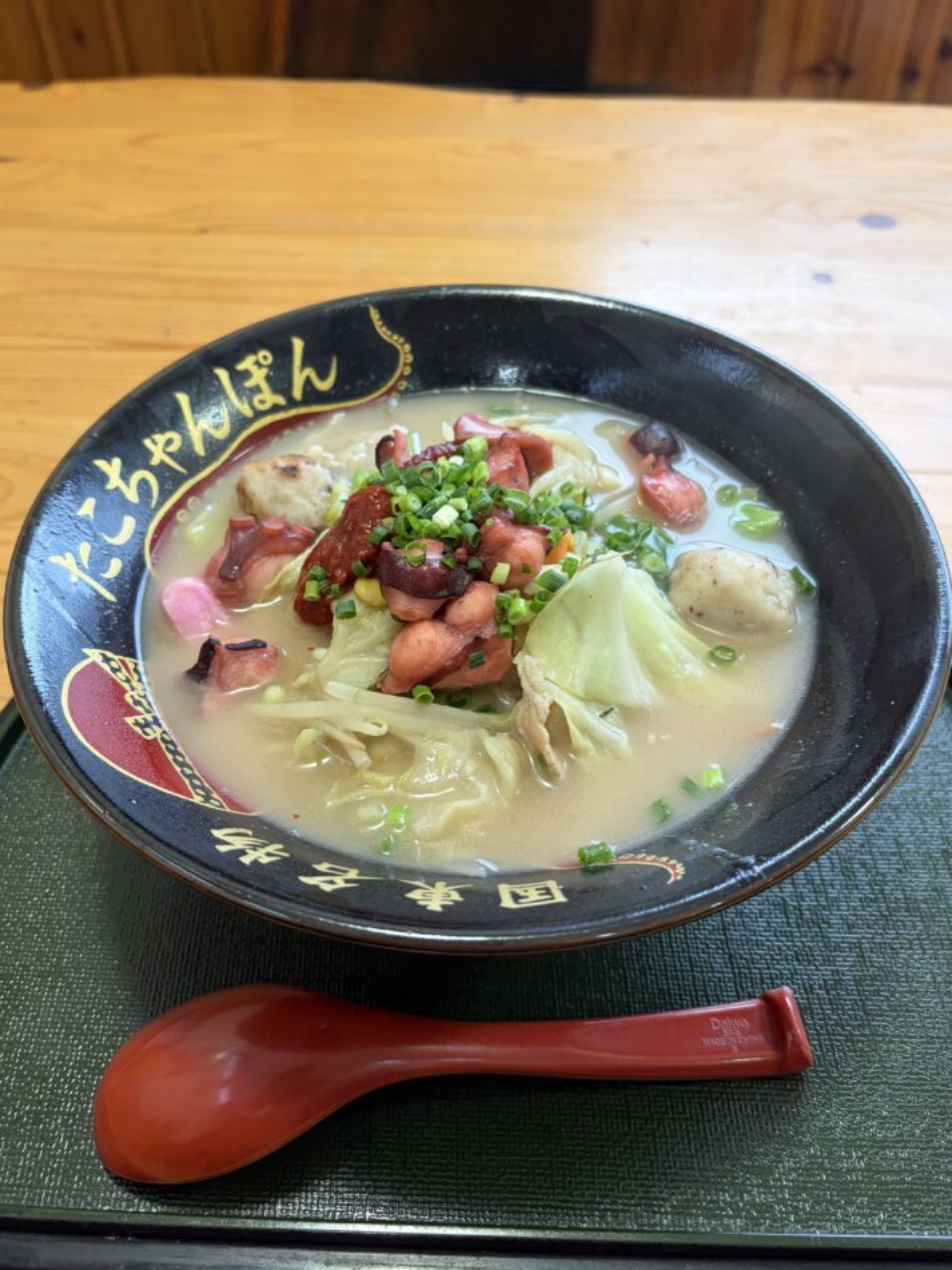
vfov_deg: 63.4
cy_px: 592
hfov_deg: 49.7
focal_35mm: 28
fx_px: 1027
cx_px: 485
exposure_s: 1/60
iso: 160
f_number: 1.6
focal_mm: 5.96
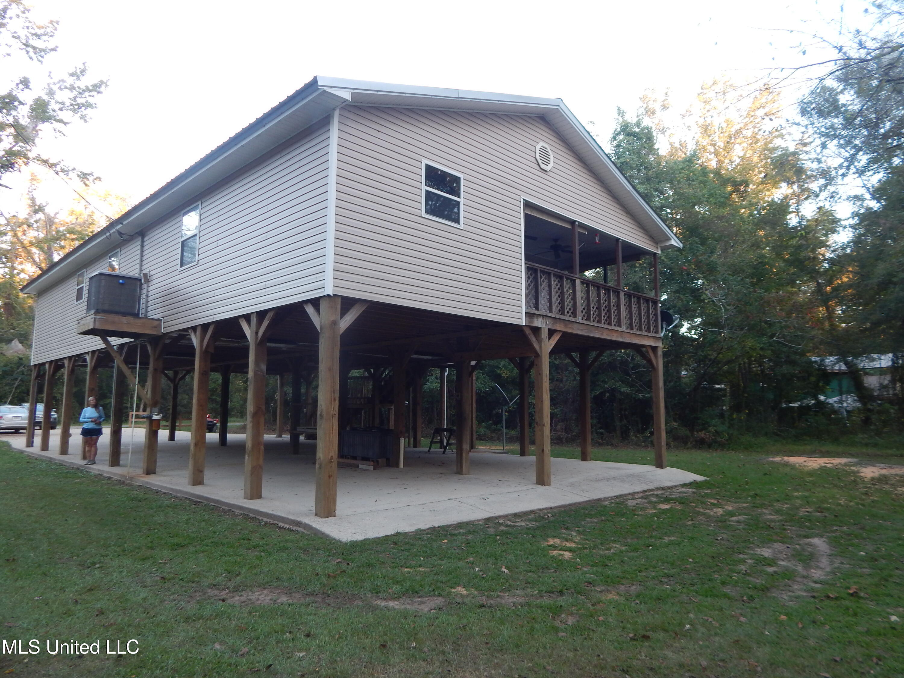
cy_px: 339
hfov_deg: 76.4
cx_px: 452
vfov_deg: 61.1
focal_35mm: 22
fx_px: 575
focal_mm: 4
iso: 125
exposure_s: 1/40
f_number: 3
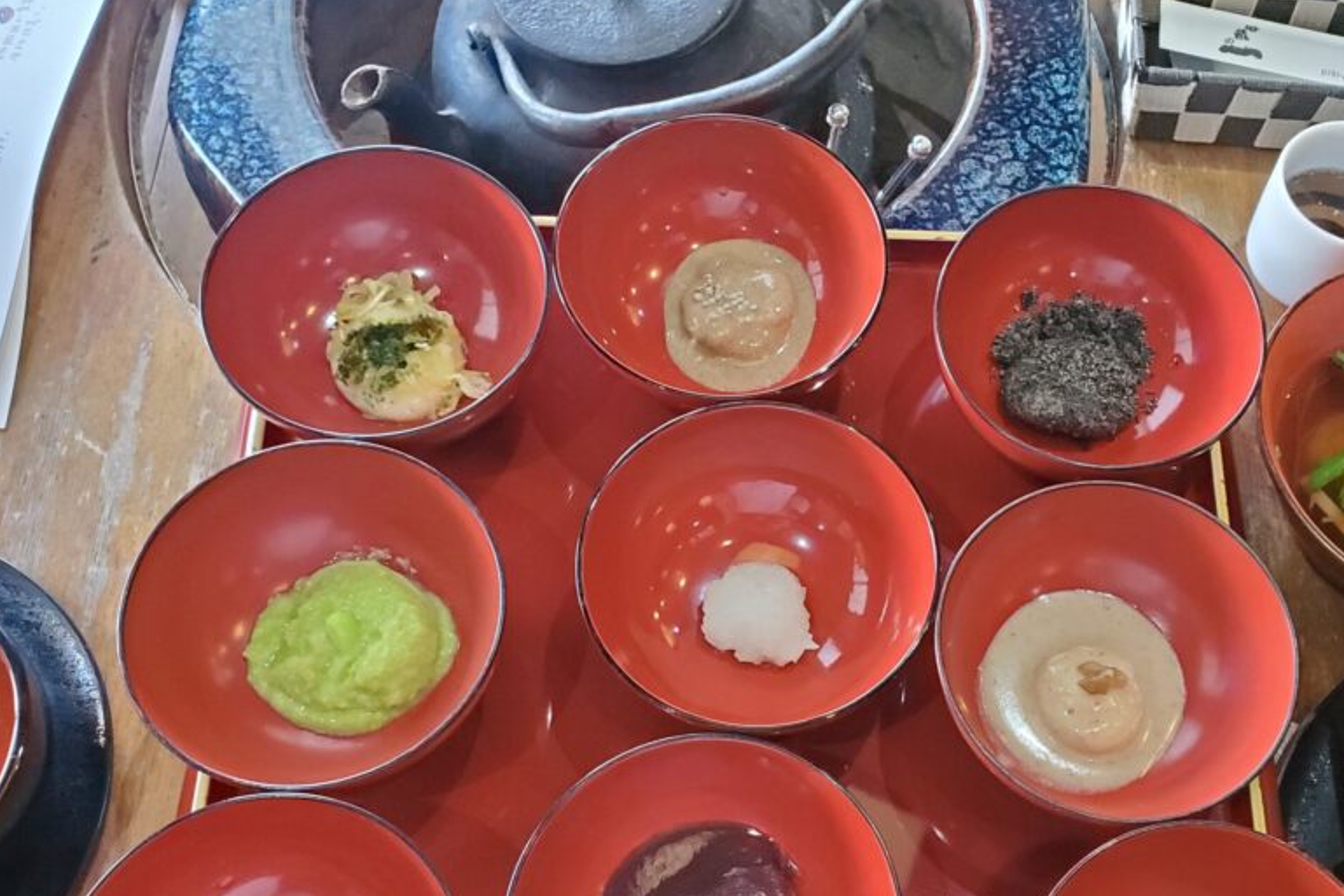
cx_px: 855
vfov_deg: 36.5
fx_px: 1344
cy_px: 608
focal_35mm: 36
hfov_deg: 52.5
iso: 800
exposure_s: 1/50
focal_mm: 4.3
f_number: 2.4
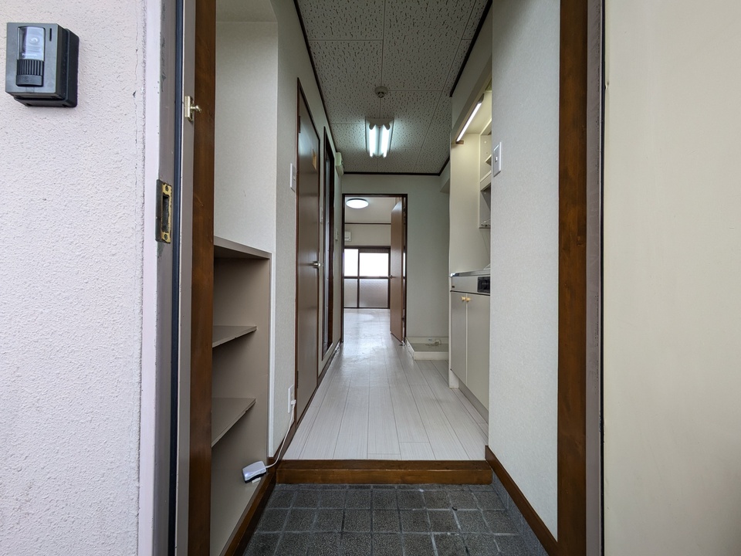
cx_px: 370
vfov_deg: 85.7
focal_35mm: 14
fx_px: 300
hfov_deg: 102.1
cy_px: 278
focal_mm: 1.83
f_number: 2.2
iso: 49
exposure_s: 1/144
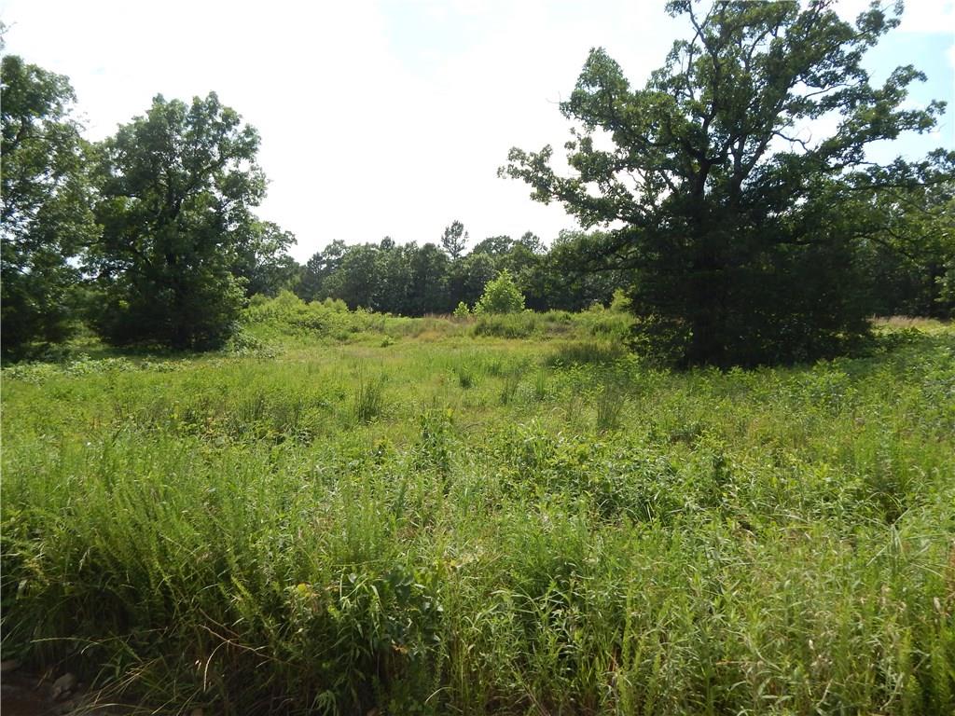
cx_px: 478
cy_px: 358
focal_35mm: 22
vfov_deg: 61.1
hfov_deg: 76.4
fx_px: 607
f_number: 6
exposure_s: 1/400
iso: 125
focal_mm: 4
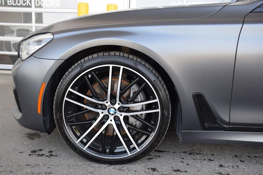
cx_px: 132
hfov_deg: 55.1
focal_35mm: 34
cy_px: 88
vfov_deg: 38.3
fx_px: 252
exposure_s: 1/125
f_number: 5.6
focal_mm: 23
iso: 400
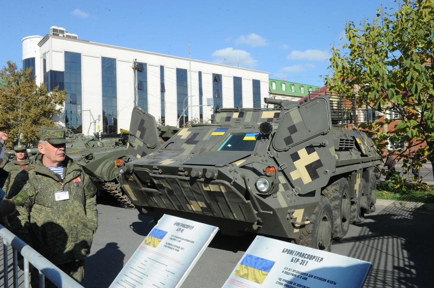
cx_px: 217
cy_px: 144
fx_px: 373
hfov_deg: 60.3
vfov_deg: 42.3
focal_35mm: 31
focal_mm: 31
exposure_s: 1/1600
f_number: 20
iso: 5000
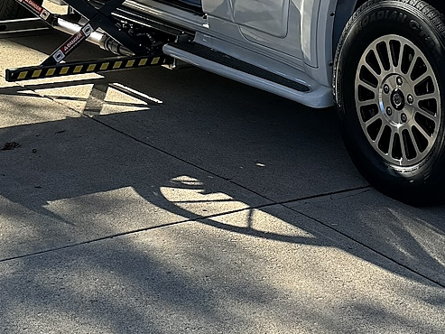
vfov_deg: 18.2
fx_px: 939
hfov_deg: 26.2
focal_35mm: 73
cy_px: -153
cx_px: 358
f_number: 1.78
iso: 80
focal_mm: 6.76
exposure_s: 1/1637
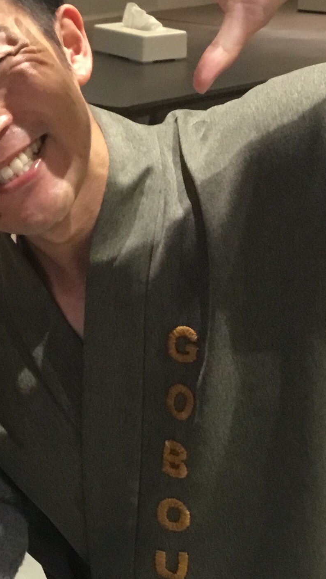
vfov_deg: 27.2
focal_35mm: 78
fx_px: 1198
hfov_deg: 14.8
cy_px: 264
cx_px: -95
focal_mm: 3.3
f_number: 2.4
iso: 160
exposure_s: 1/30
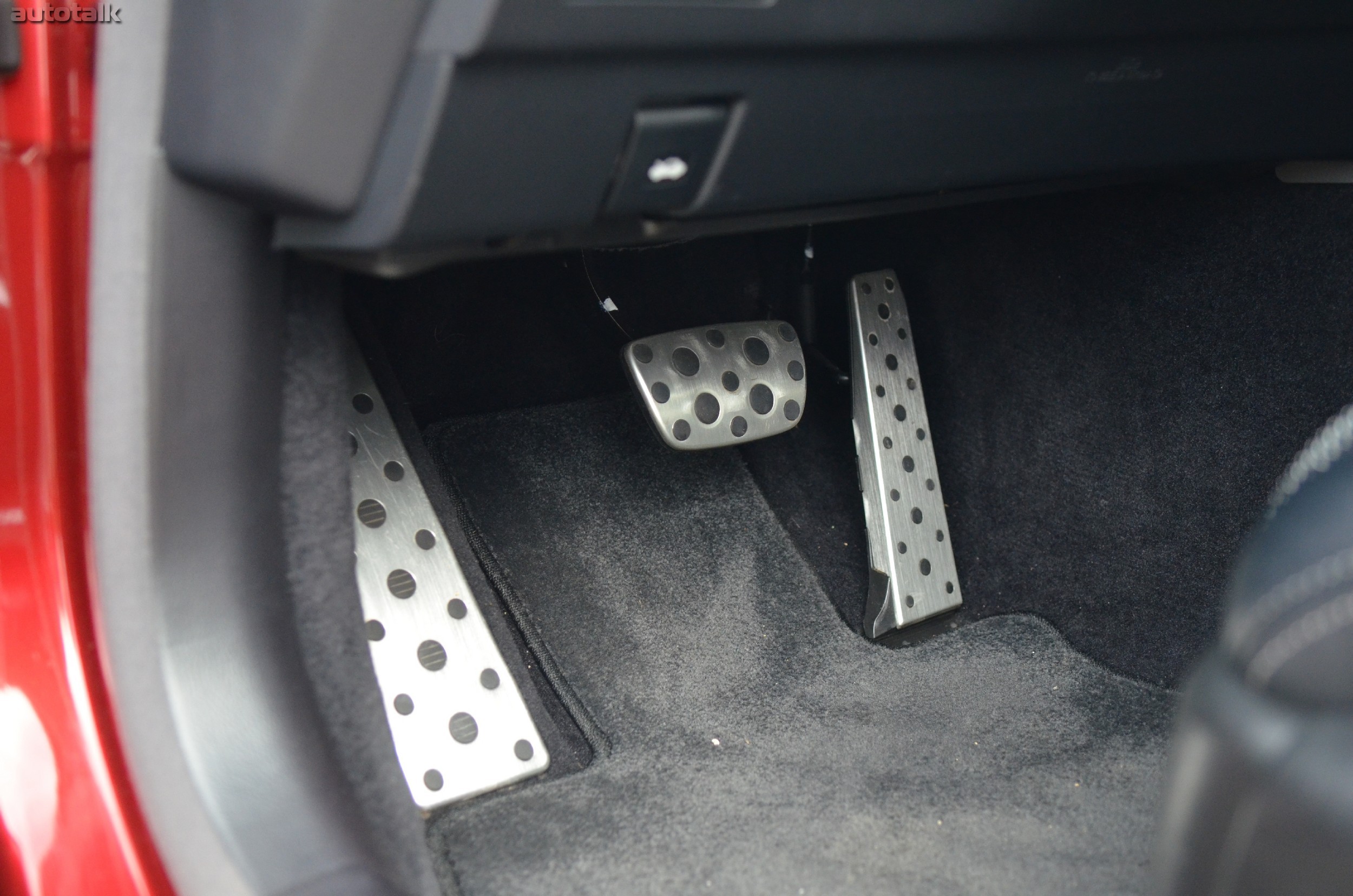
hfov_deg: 43.7
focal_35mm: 45
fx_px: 1688
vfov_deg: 29.7
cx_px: 676
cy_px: 448
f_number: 2.8
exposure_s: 1/160
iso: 1600
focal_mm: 30
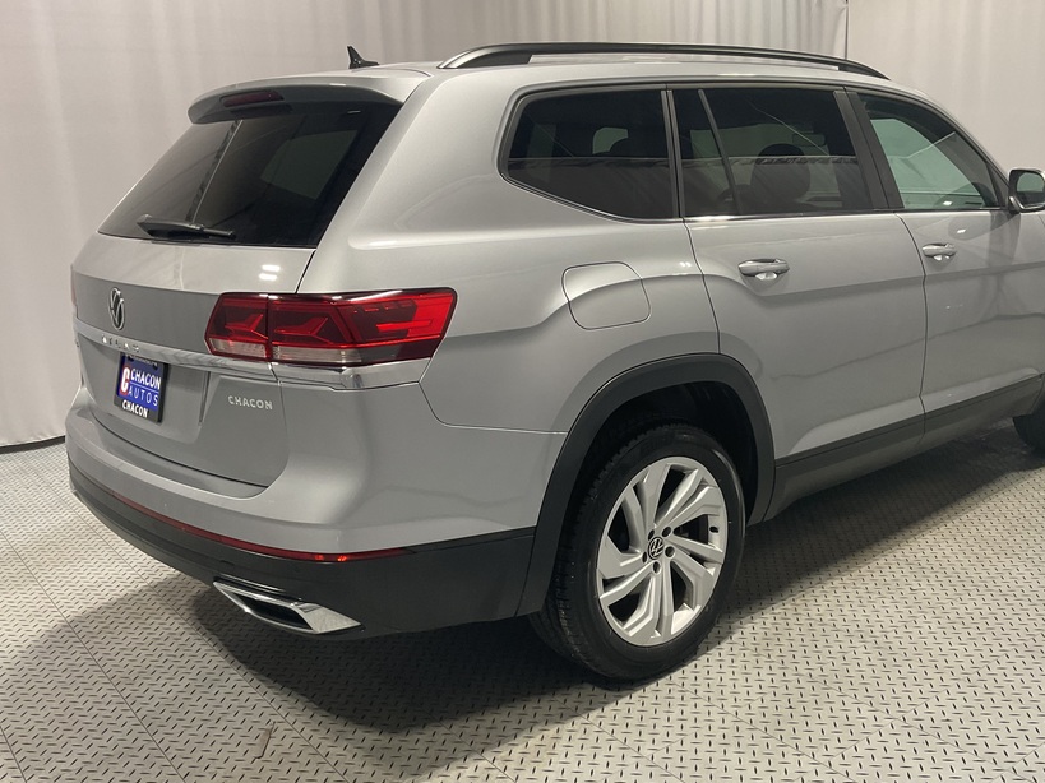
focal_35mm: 34
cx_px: 572
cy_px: 418
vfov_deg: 41.8
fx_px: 1026
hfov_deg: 53.9
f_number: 1.8
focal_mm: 3
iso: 50
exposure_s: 1/50
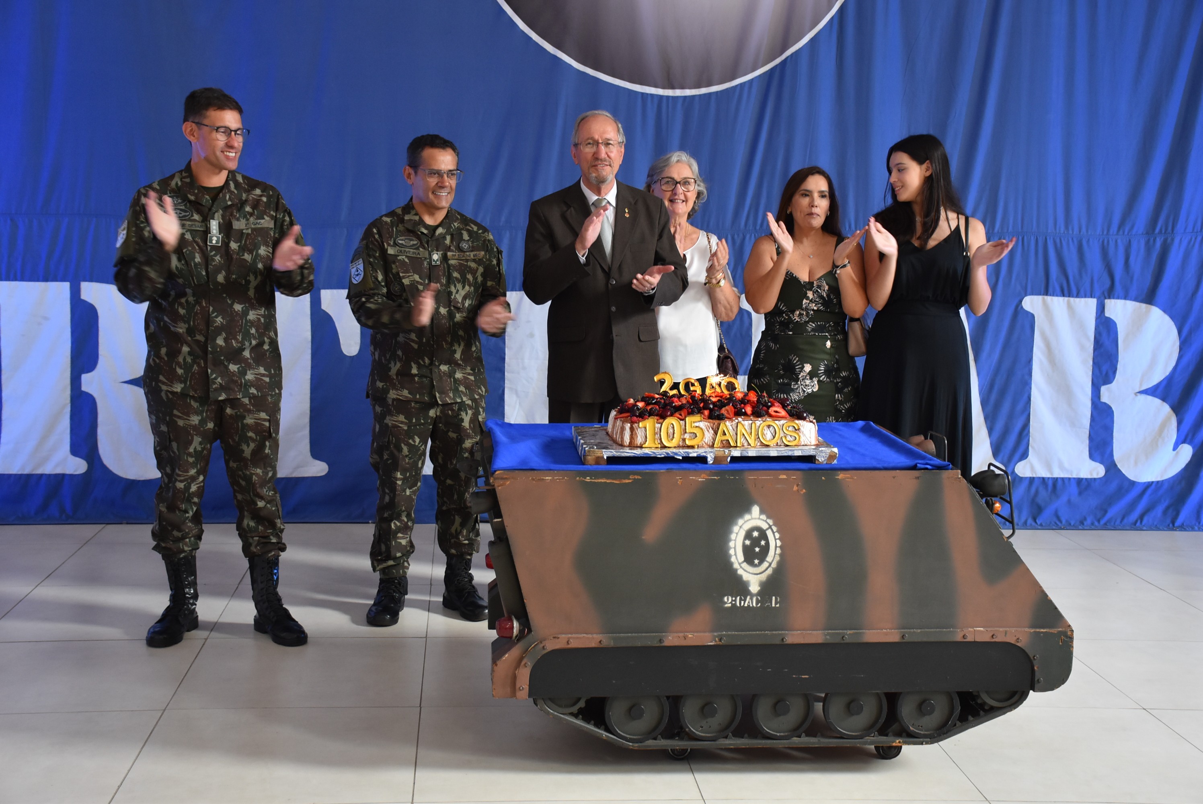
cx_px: 602
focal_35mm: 45
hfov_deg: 43.6
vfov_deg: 29.9
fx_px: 1505
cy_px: 402
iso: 800
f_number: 4
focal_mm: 30
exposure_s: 1/60
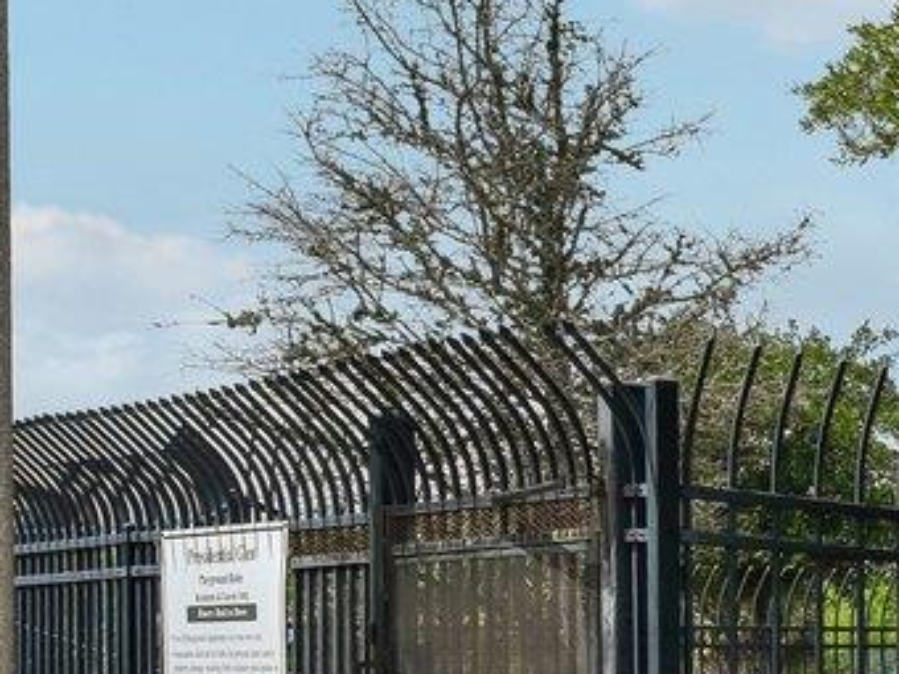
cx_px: 2147
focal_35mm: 81
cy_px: 696
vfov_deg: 17.7
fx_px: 2104
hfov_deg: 14.9
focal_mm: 14
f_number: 8
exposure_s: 1/640
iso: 100
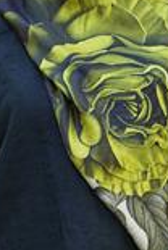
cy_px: 97
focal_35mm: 368
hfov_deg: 3.8
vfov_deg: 5.6
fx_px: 2564
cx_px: 78
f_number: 5
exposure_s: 1/125
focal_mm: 123
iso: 640
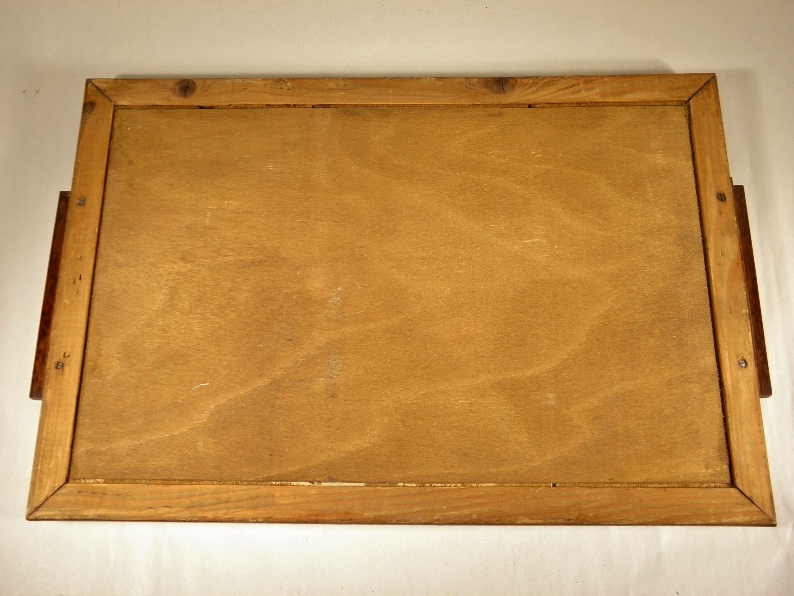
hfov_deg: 49.0
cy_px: 298
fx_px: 872
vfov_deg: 37.7
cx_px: 397
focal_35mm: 38
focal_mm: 6.8
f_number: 3.7
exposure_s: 1/40
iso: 160
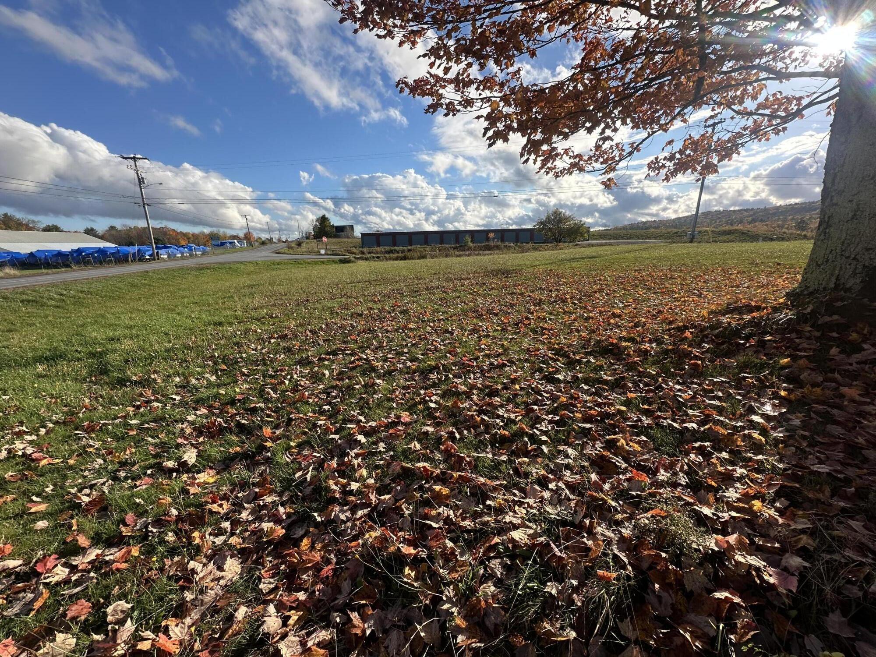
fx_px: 354
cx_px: 438
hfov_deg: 102.1
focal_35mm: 14
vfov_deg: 85.7
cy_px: 328
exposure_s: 1/1335
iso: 40
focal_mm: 2.22
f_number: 2.2
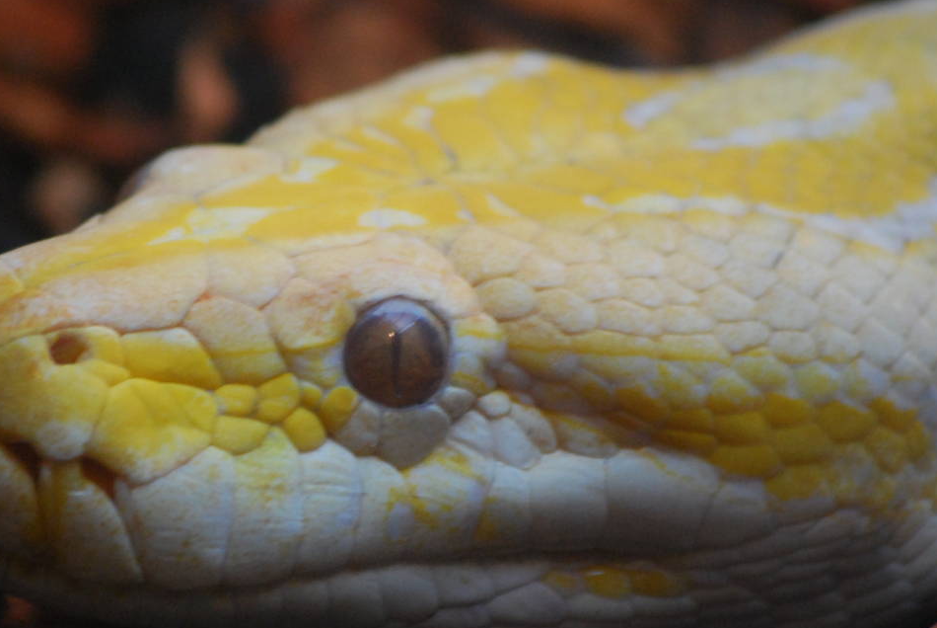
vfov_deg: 2.7
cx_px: 351
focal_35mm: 505
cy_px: 350
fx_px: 13160
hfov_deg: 4.1
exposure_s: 1/15
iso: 800
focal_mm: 200
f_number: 5.6
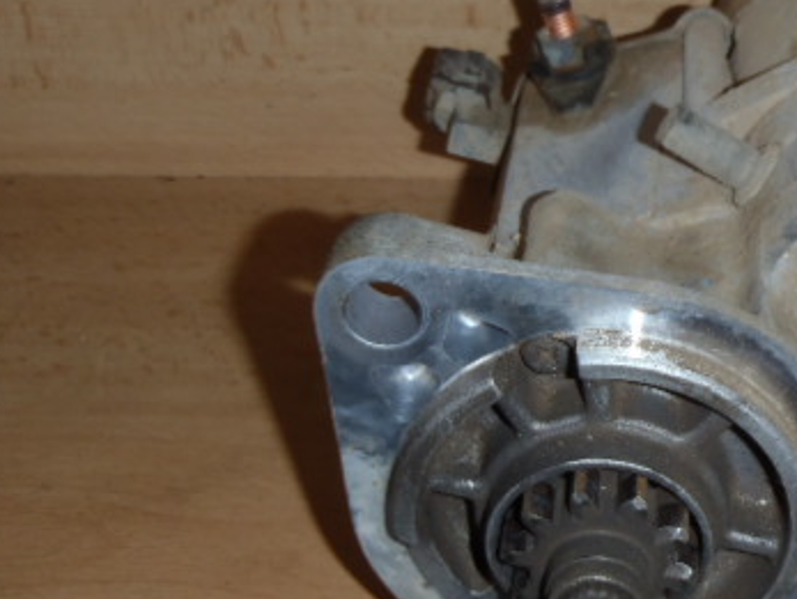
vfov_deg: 21.0
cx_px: 666
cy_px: 310
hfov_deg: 27.1
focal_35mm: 70
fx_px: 1613
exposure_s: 1/40
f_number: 4.6
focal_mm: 6.83
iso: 100
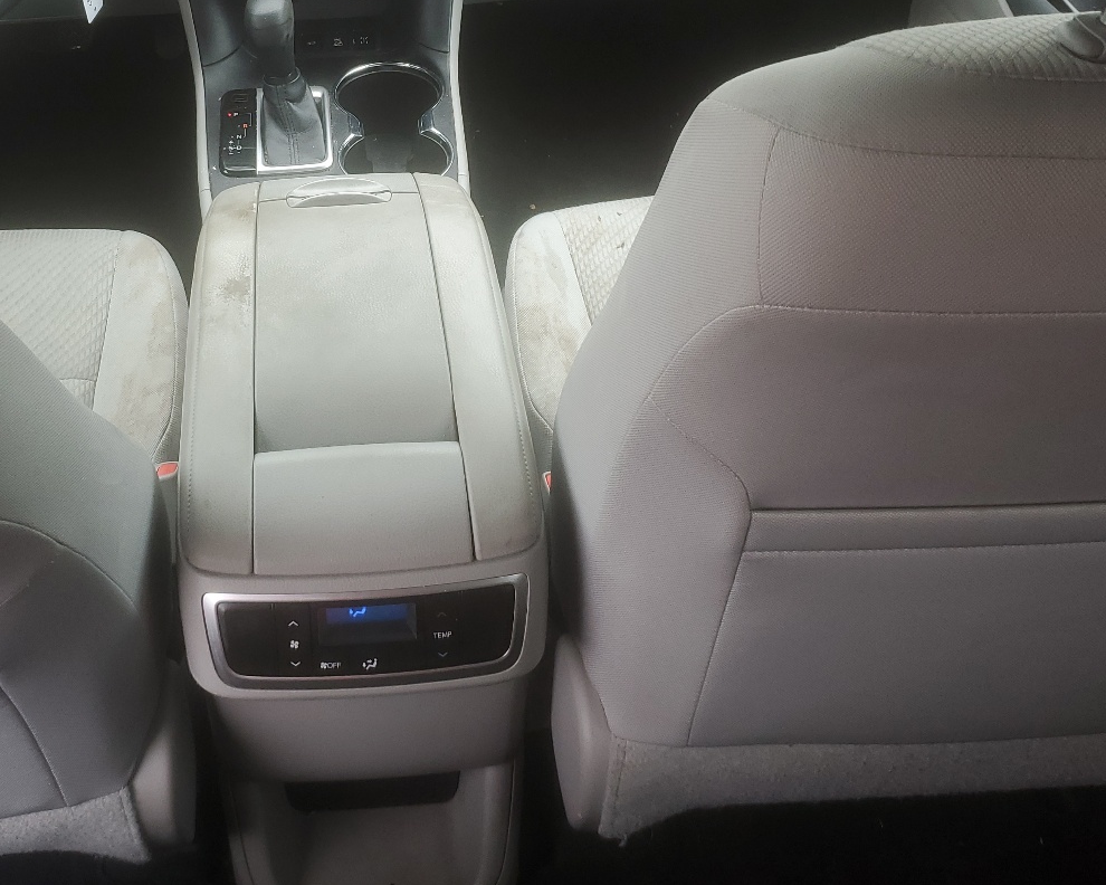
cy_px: 228
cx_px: 366
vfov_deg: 35.7
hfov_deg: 44.1
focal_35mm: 41
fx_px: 1342
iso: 53
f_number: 1.5
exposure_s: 1/60.2
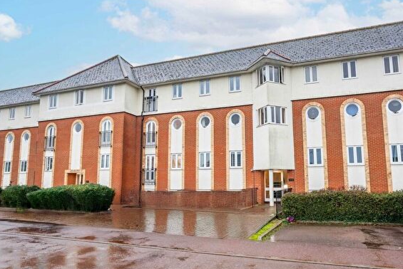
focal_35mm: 26
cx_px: 209
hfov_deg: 69.3
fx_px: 291
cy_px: 141
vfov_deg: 49.6
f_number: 4
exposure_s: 1/60
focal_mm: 21
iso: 160
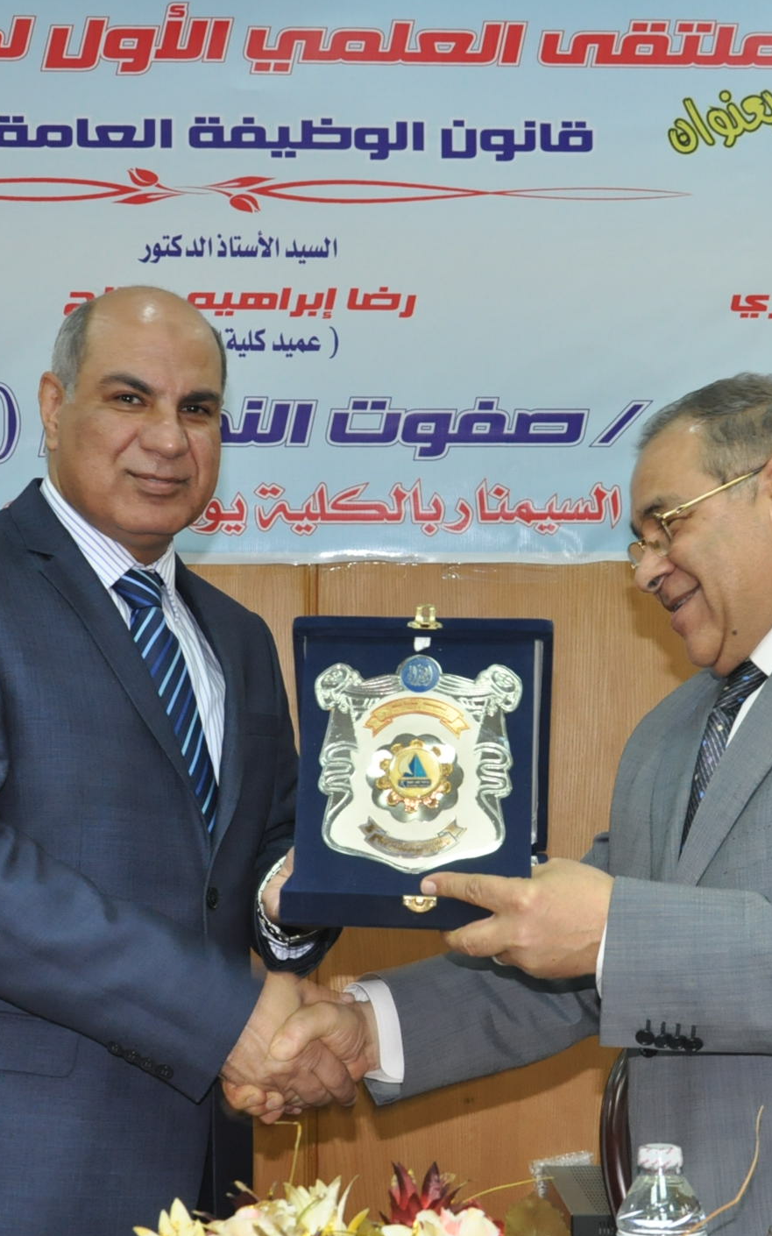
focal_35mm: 65
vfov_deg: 31.5
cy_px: 614
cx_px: 510
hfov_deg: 19.9
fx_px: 2189
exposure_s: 1/60
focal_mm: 28
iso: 1000
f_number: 5.6
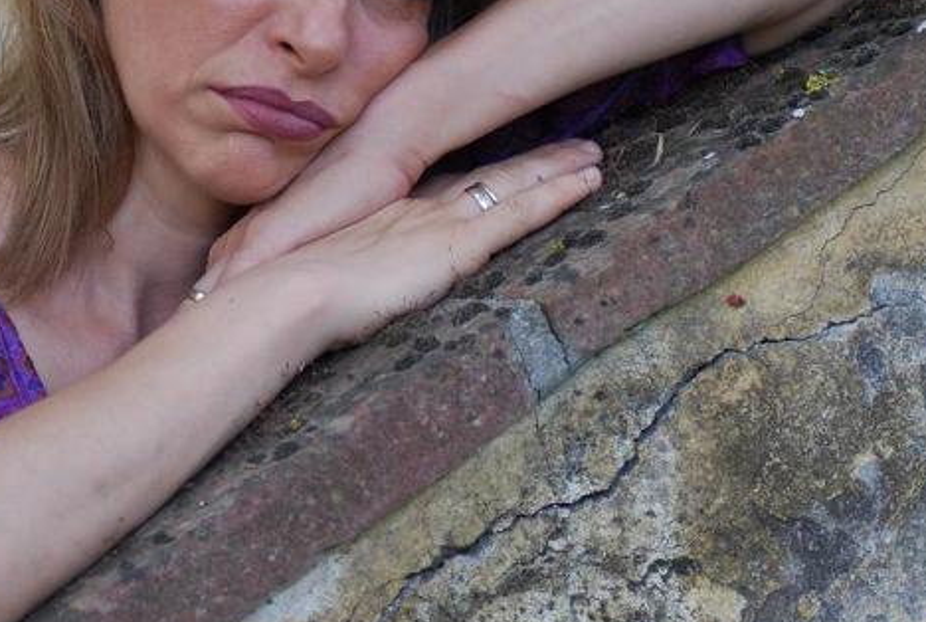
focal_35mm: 213
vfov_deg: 6.5
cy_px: 133
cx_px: 534
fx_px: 5489
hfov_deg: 9.6
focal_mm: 70
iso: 400
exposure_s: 1/160
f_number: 4
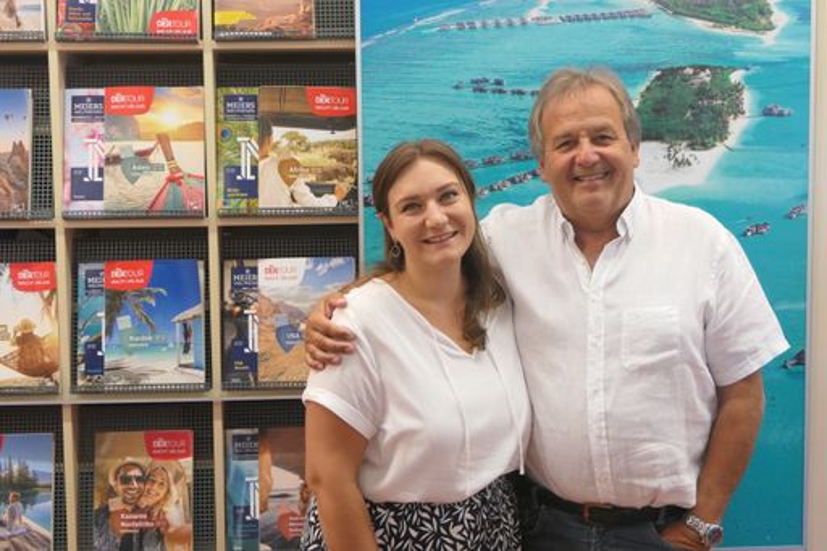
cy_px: 276
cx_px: 414
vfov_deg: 26.0
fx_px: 1194
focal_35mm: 52
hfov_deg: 38.2
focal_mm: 19
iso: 800
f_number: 3.6
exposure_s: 1/80
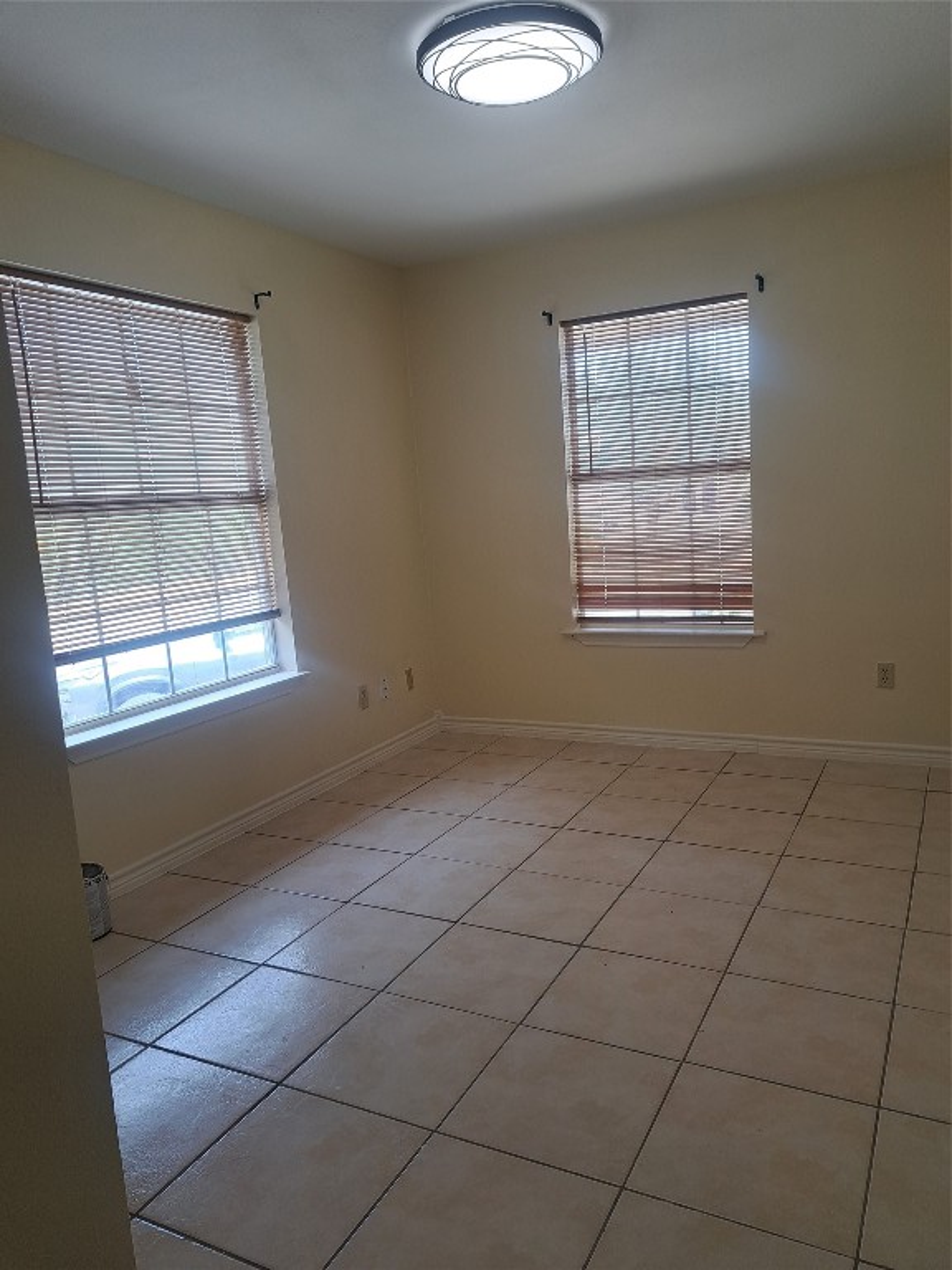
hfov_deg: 56.8
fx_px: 880
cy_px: 635
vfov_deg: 71.6
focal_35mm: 24
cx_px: 476
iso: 50
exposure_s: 1/120
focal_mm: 5.23
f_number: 1.8
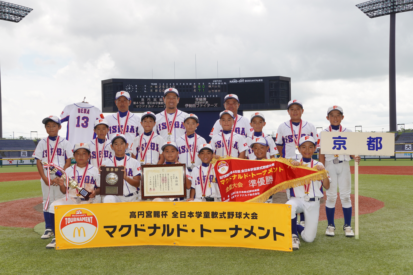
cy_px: 138
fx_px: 481
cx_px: 206
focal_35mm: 42
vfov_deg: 31.8
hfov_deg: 46.4
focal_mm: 28
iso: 100
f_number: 8
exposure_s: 1/160
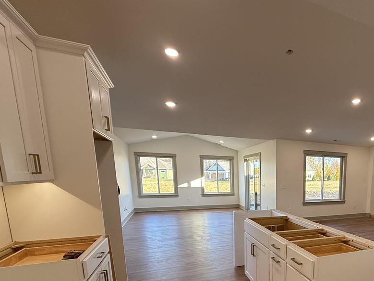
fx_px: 248
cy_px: 217
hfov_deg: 67.1
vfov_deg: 55.4
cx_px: 299
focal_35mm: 23
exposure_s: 1/120
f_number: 2.2
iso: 125
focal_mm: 2.22
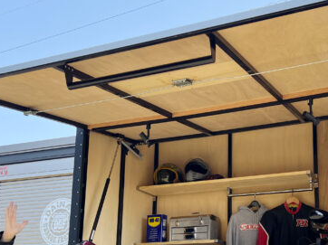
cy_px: 206
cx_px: 208
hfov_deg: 37.9
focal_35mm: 50
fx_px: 473
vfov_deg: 28.3
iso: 50
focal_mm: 5.7
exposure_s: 1/572
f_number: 1.5
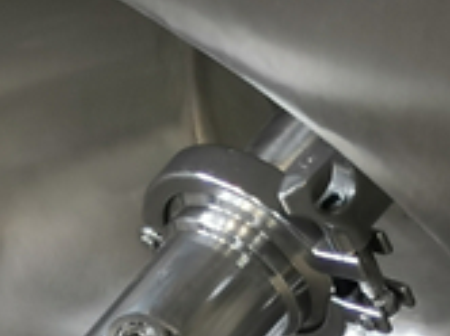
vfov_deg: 6.0
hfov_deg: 8.2
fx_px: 3102
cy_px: 715
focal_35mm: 239
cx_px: -173
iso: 50
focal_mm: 5.58
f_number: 1.8
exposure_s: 1/100
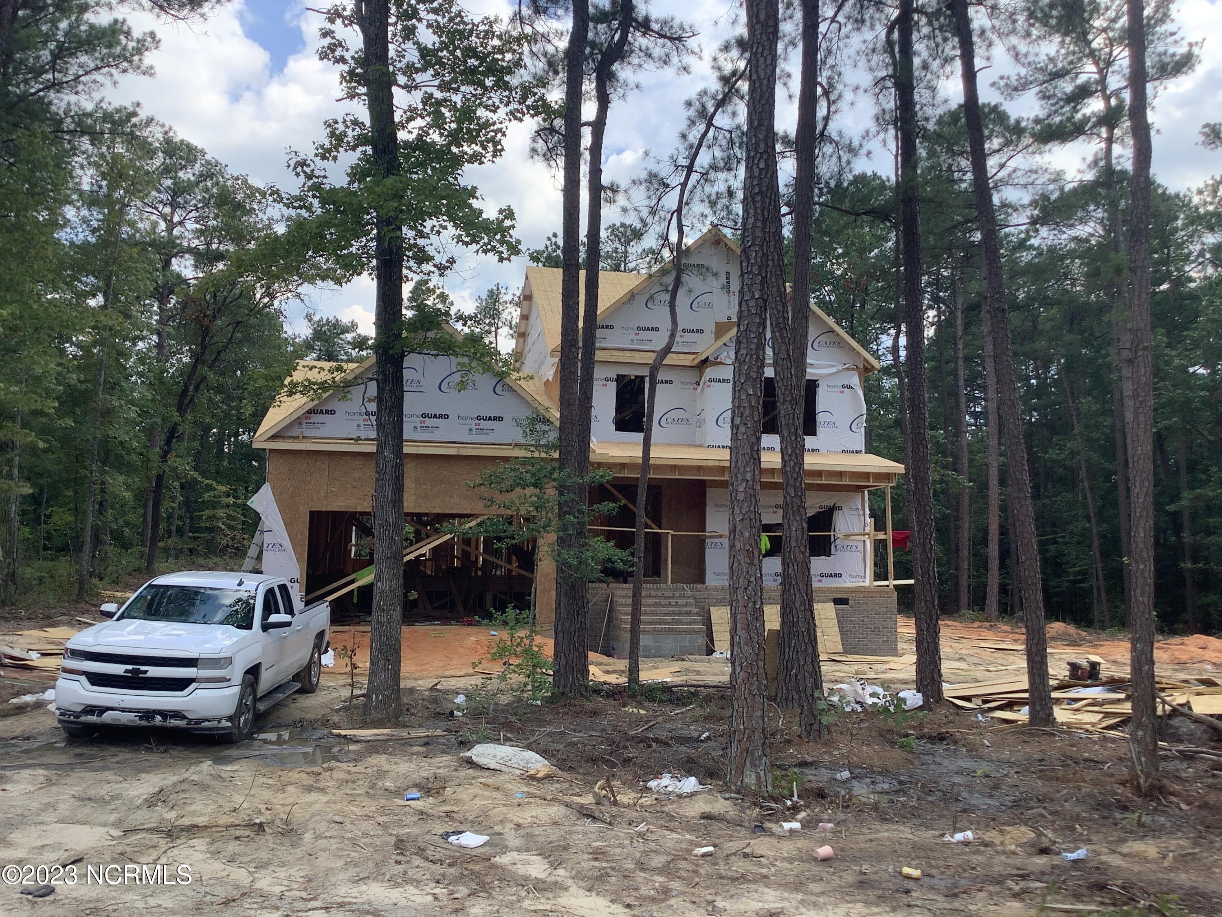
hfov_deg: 58.4
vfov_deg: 45.4
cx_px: 611
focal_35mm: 31
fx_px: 1094
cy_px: 458
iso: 25
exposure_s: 1/399
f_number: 2.4
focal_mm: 3.3
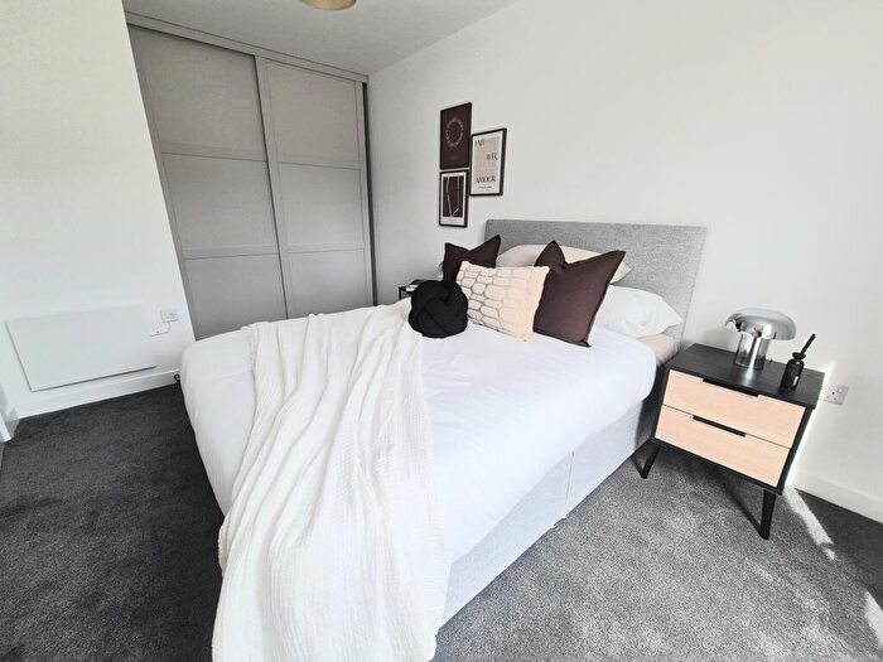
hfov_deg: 106.2
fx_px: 332
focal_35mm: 13
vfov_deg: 89.9
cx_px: 442
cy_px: 331
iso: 50
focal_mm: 2.2
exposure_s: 1/141
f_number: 2.2
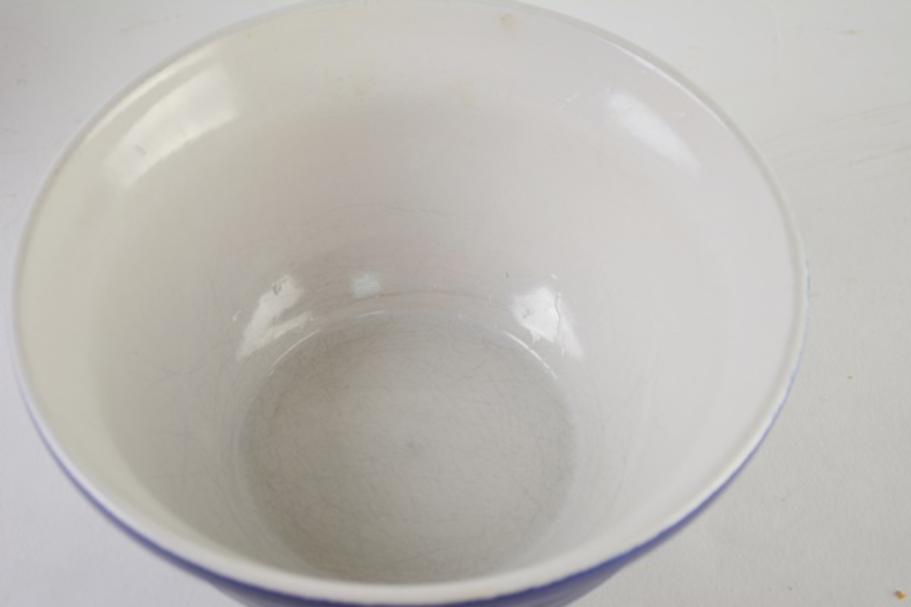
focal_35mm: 75
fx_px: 1898
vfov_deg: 18.2
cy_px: 304
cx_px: 456
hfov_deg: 27.0
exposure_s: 1/125
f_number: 5.6
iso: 360
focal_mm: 50
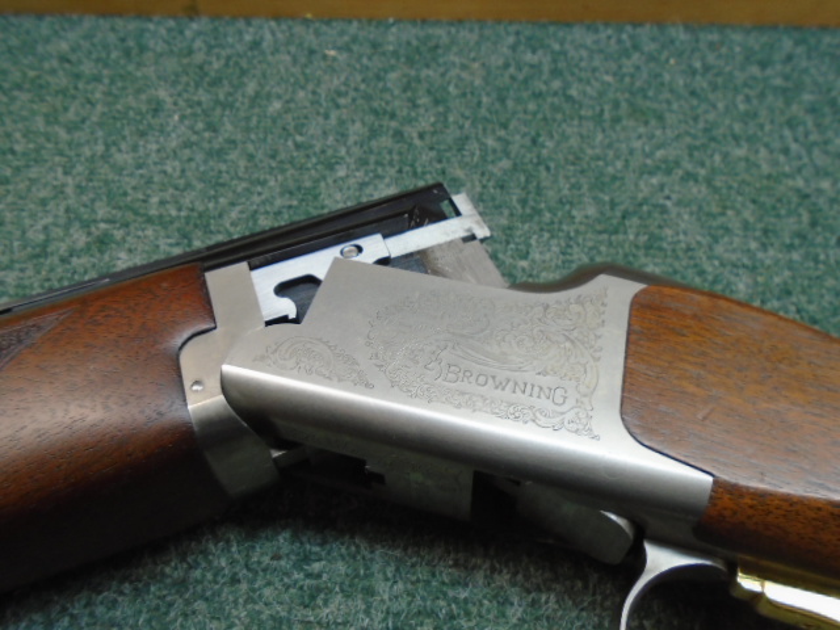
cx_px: 420
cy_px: 315
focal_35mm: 26
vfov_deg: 53.1
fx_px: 631
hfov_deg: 67.3
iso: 250
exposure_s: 1/30
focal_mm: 4.6
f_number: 3.2
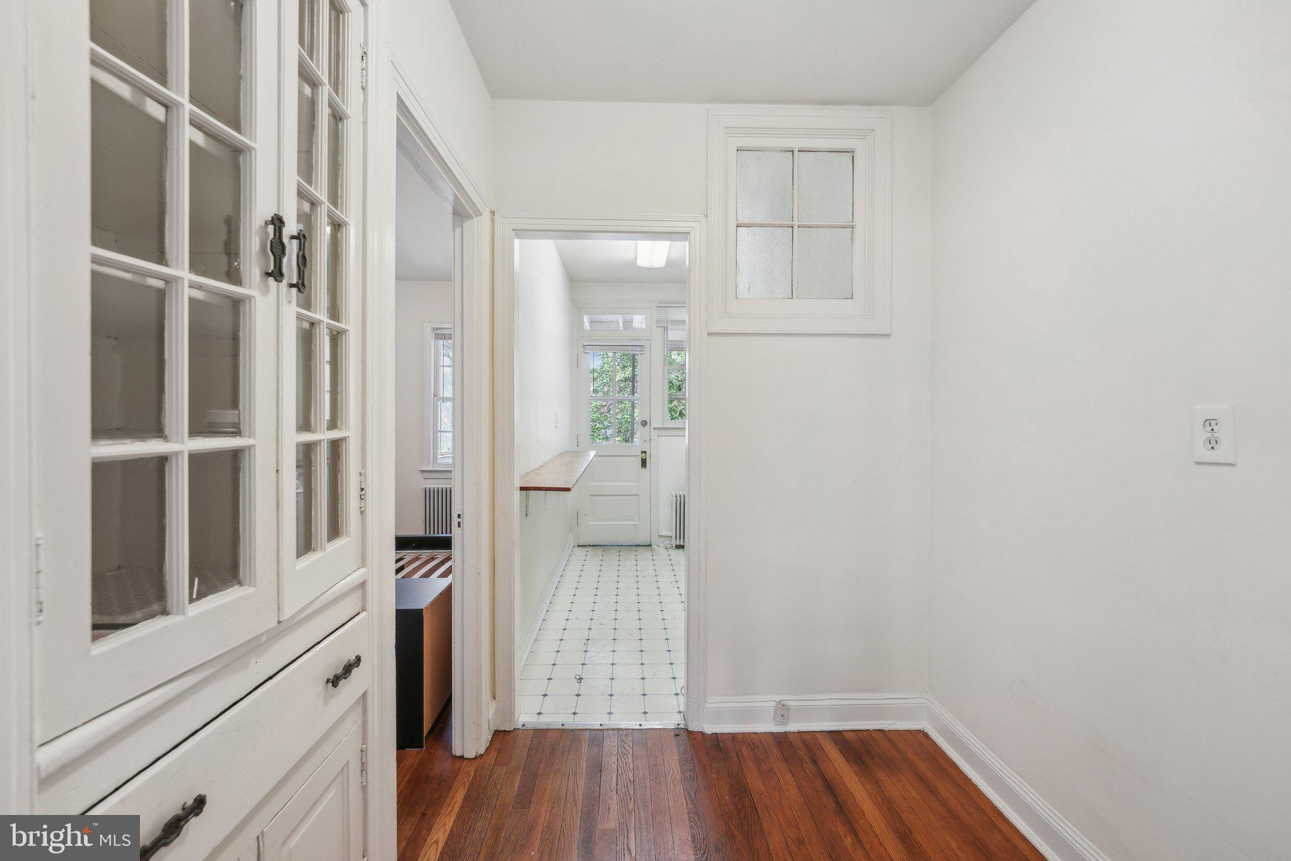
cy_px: 430
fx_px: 527
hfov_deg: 101.5
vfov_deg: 78.4
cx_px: 646
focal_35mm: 15
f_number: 7.1
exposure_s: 1/8
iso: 160
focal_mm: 14.7
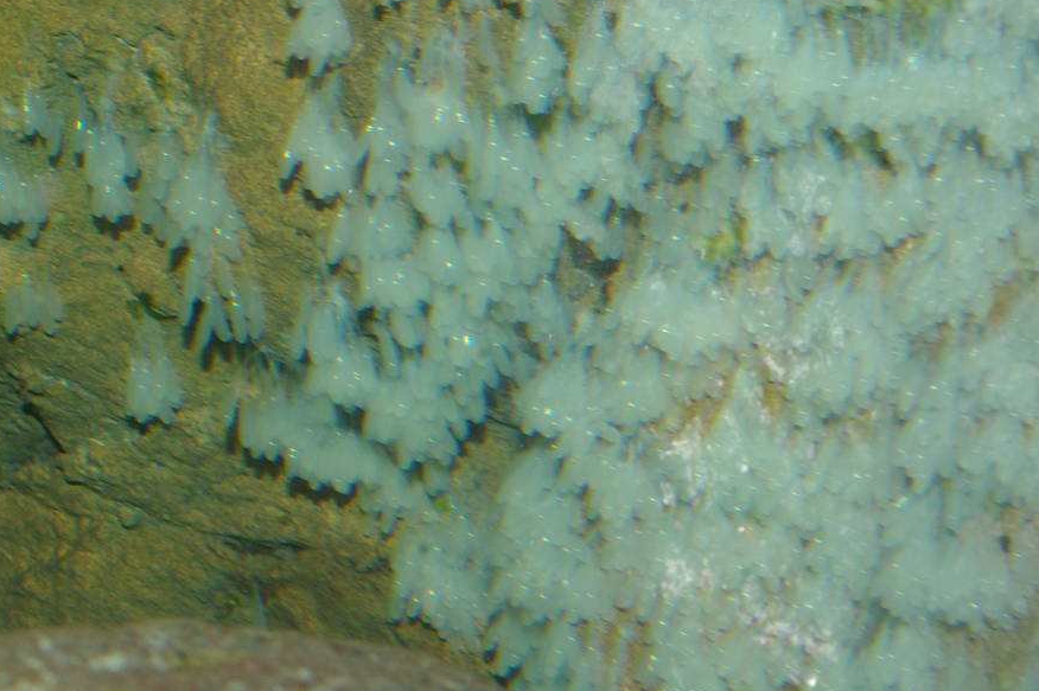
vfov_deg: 16.1
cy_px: 385
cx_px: 715
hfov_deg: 23.8
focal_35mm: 85
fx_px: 2449
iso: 400
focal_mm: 31
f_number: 16
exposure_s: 1/45
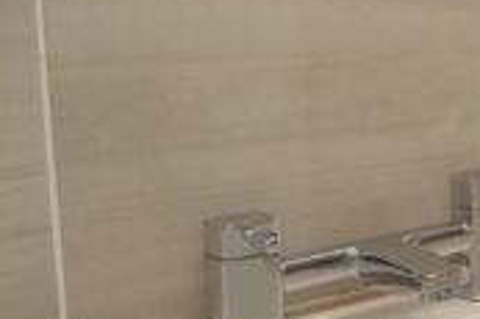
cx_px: 1310
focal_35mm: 89
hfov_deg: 12.9
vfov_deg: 15.0
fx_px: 1186
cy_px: -24
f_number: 5.6
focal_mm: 10
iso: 400
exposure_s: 1/125
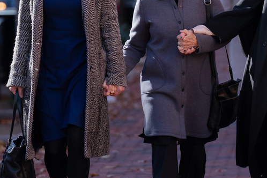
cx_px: 202
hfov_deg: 5.0
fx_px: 3048
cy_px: 77
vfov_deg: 3.3
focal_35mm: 411
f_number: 4
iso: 200
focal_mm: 200
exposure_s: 1/320
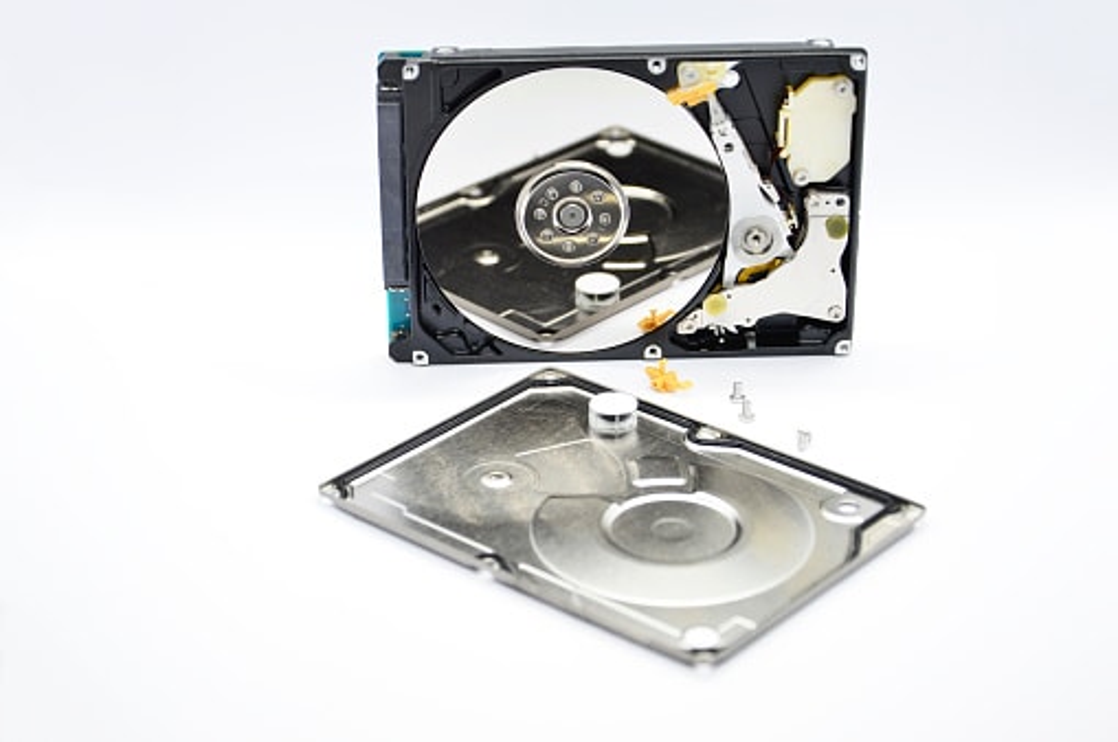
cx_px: 559
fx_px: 2419
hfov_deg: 26.0
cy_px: 371
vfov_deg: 17.4
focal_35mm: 78
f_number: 5.6
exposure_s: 1/25
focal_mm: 52
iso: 100
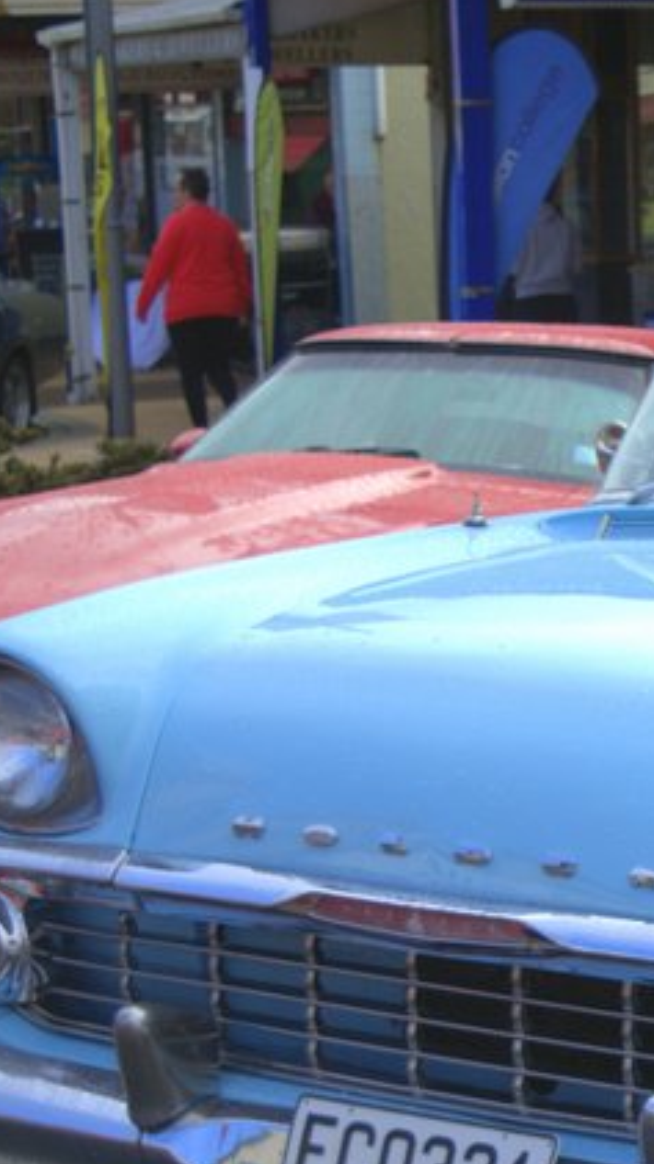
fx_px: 3519
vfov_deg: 18.7
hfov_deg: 10.3
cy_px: 836
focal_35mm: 114
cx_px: 974
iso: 100
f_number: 4.2
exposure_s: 1/800
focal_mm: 30
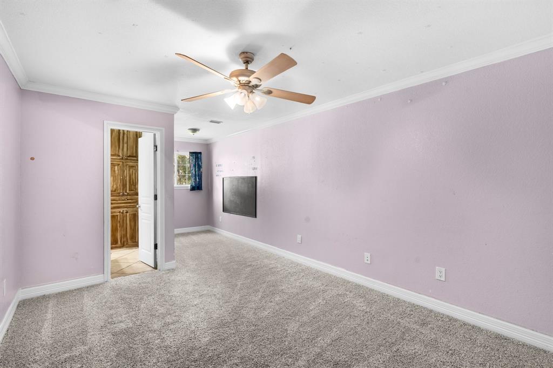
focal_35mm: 16
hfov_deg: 96.8
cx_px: 276
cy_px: 184
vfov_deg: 73.7
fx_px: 246
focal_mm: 16
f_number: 8
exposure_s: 1
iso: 800
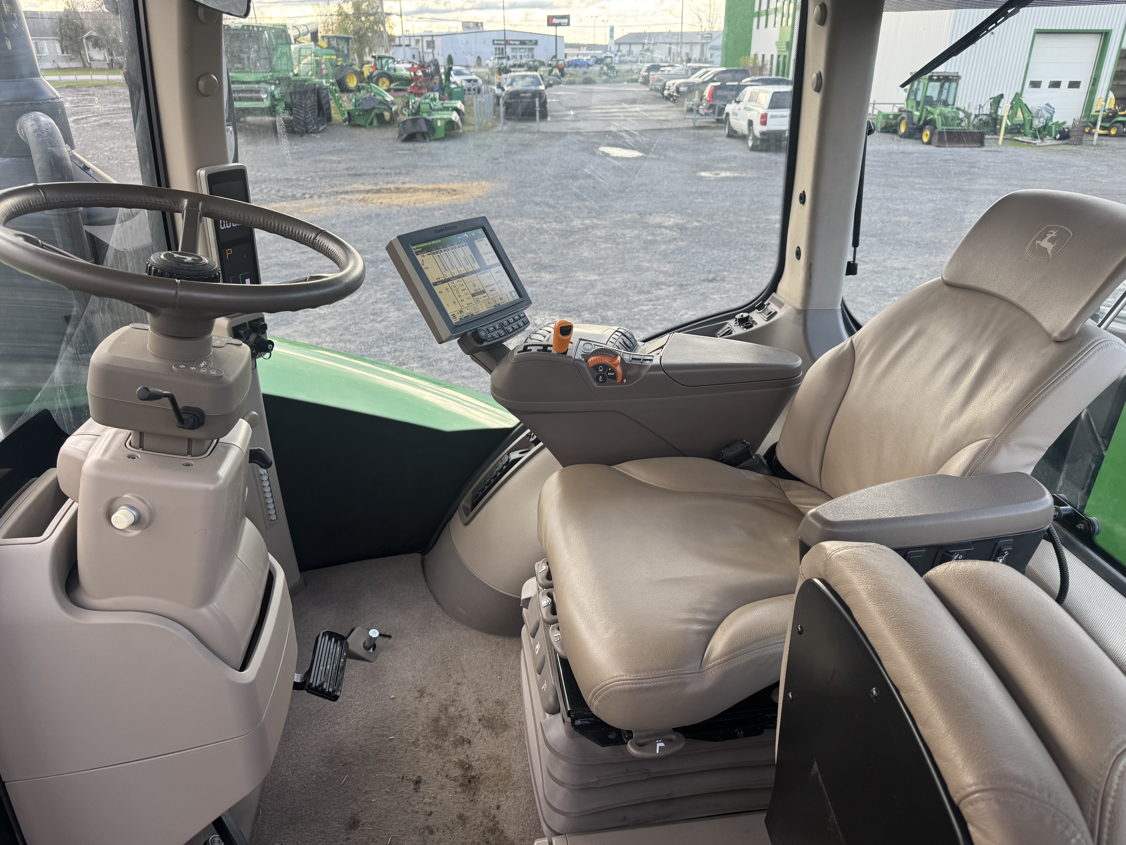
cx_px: 563
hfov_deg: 71.6
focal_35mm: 24
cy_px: 422
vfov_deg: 56.8
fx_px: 781
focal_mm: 6.76
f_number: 1.78
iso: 64
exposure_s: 1/249
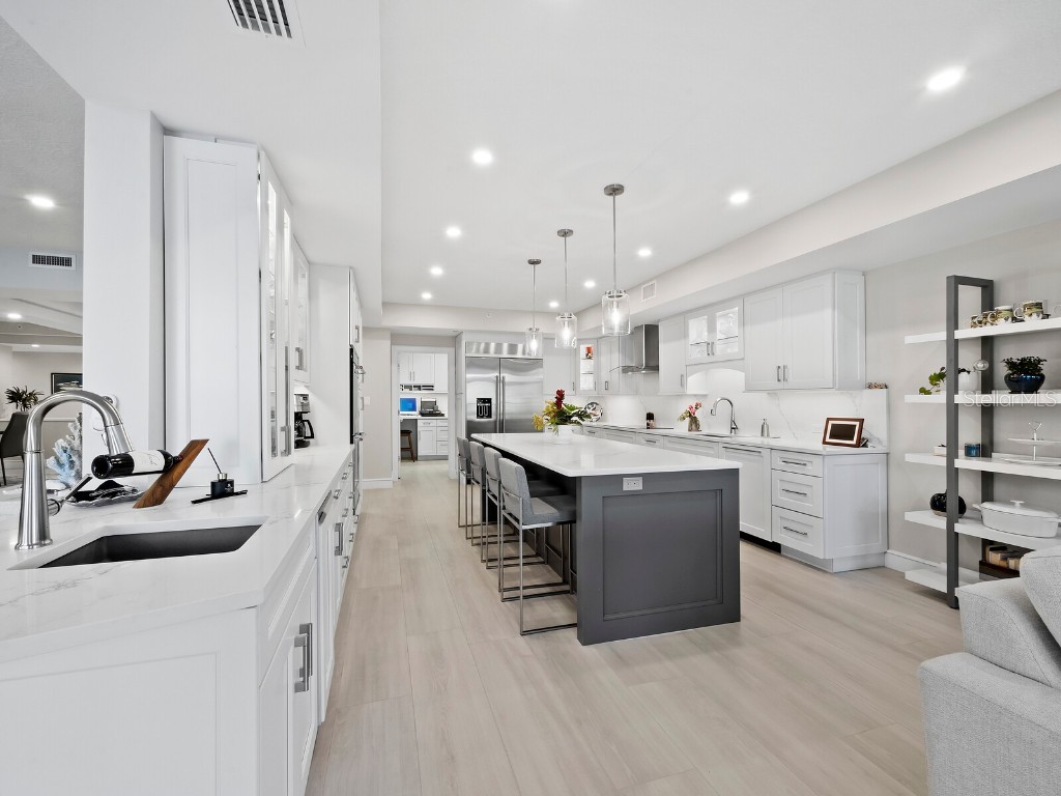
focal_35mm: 14
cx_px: 530
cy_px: 398
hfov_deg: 102.1
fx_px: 429
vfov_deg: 85.7
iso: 400
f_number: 11
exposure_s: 1/2.5
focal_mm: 7
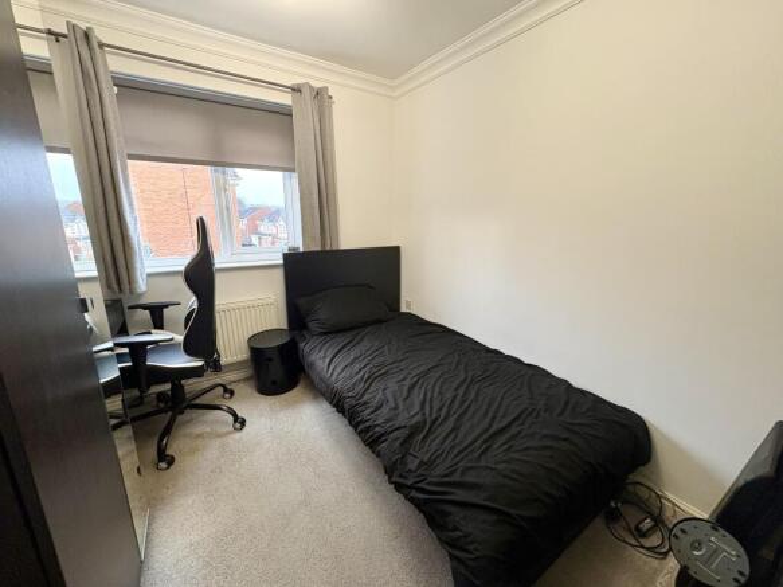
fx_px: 317
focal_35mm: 14
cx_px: 392
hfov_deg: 102.1
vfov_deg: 85.7
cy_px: 294
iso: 250
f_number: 2.2
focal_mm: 2.22
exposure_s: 1/60
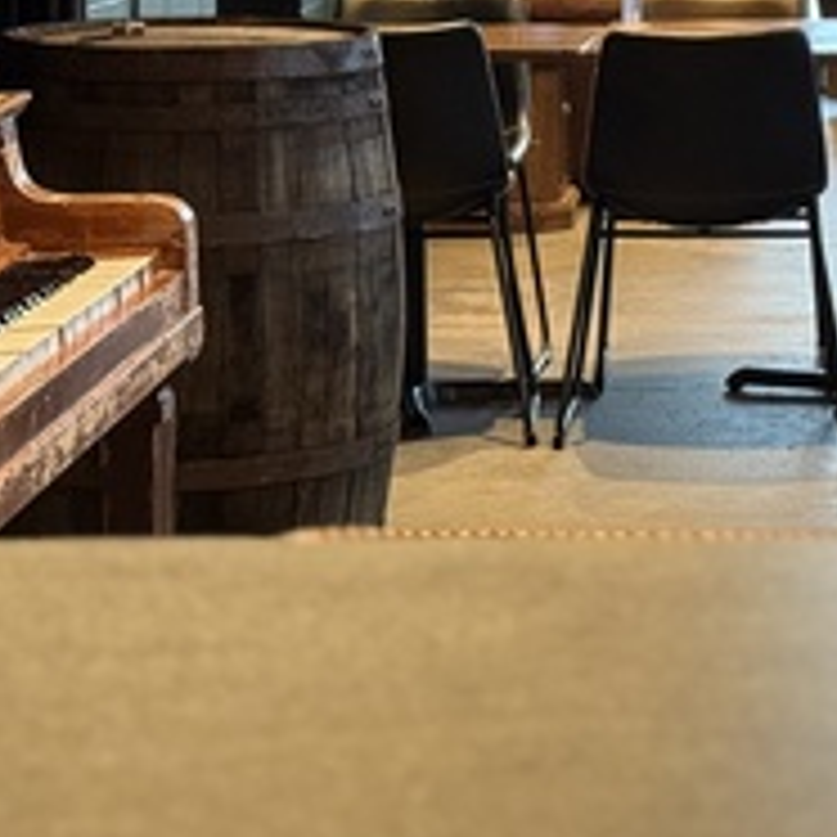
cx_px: 891
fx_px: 3748
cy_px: 9
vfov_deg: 12.6
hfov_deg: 12.5
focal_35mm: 137
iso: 250
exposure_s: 1/60
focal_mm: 6.76
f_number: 1.78
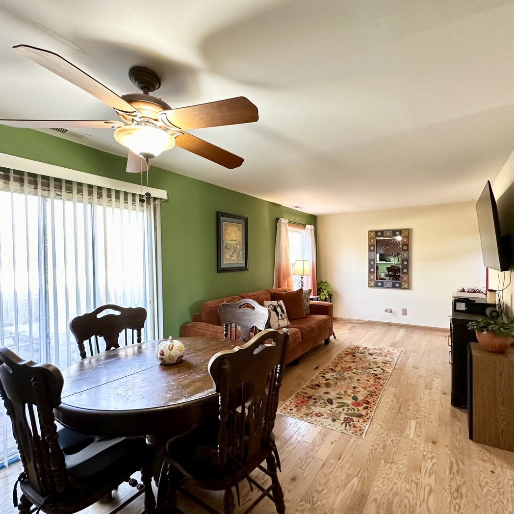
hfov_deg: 83.8
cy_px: 264
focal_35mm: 17
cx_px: 277
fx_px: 286
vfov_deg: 83.9
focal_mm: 2.22
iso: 250
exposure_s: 1/60
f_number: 2.2
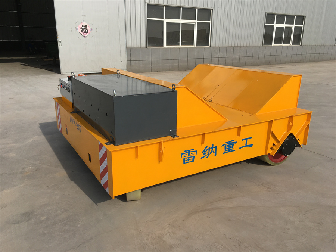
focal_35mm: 29
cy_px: 126
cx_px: 168
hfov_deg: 61.7
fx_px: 281
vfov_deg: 48.2
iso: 25
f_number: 2.2
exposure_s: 1/1451
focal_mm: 4.15
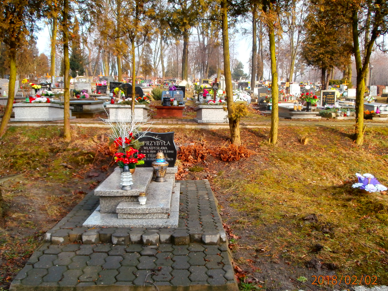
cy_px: 153
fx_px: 370
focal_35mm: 33
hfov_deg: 55.3
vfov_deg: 42.9
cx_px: 189
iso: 100
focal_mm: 5.36
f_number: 3.5
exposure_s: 1/125
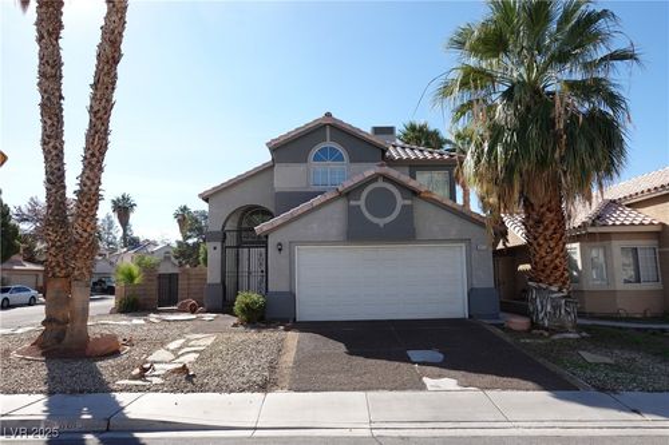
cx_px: 334
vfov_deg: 53.1
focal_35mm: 24
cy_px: 222
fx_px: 446
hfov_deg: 73.8
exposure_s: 1/320
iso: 125
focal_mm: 8.8
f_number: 5.6
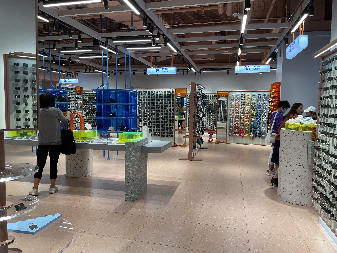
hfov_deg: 67.3
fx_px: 253
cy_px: 126
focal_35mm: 26
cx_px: 168
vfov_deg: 53.1
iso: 50
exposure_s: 1/100
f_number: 1.6
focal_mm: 4.2
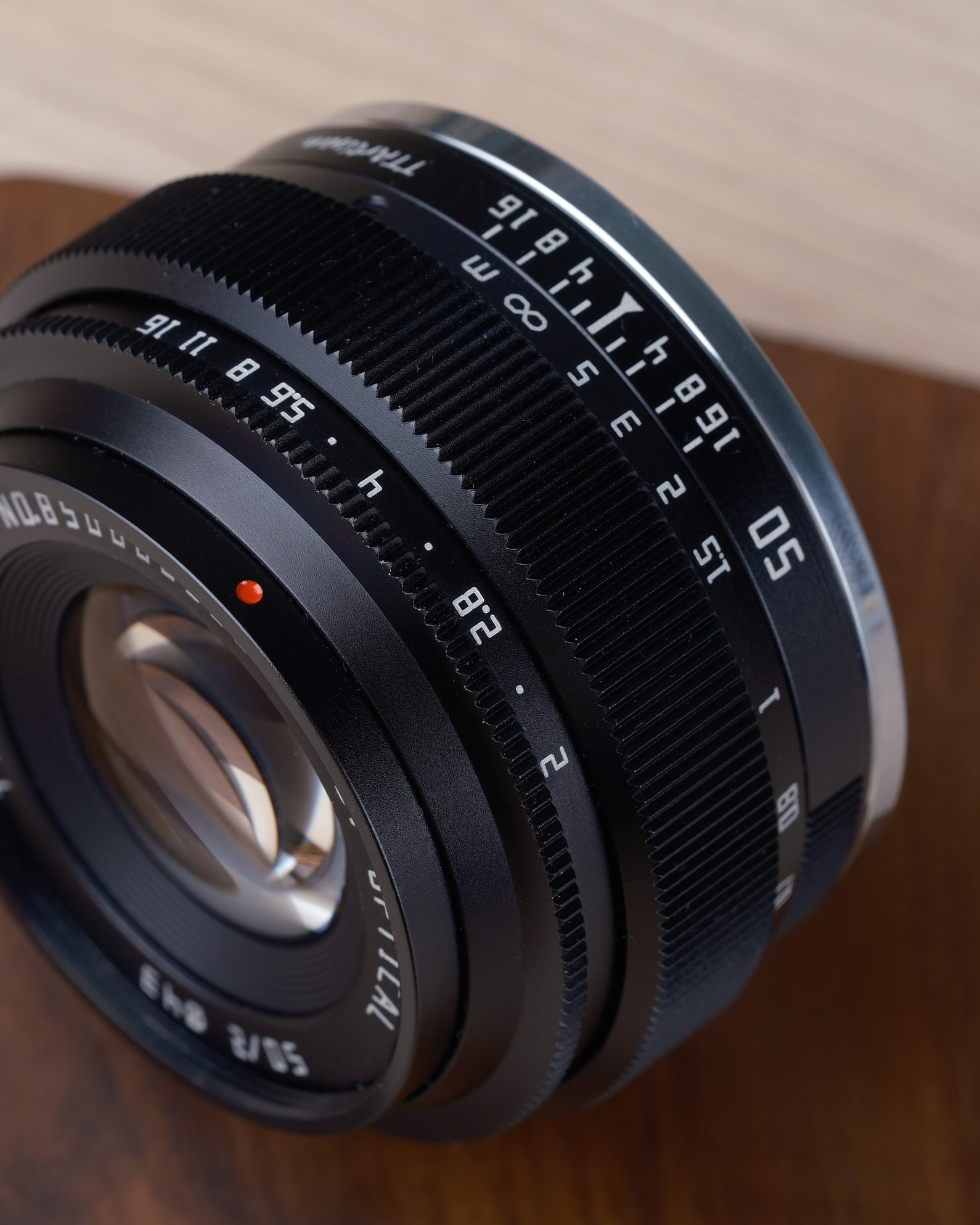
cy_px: 610
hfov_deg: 9.1
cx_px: 136
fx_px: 6162
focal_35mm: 170
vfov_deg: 11.3
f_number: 10
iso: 160
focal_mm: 80
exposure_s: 1/160
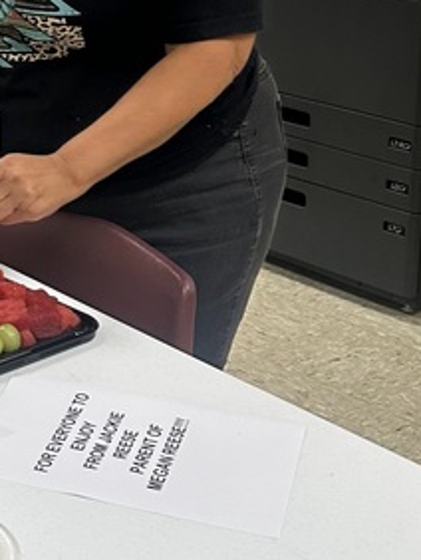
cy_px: -26
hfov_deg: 15.5
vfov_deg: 21.5
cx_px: -228
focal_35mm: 87
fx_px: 1409
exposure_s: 1/120
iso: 125
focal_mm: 6.86
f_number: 1.78
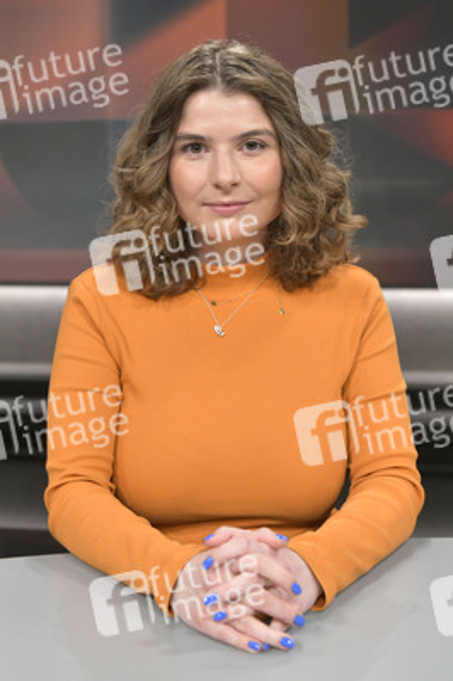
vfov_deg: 41.1
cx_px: 226
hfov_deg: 28.0
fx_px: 908
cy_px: 340
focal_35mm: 48
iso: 2000
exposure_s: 1/200
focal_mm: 48
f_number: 5.6
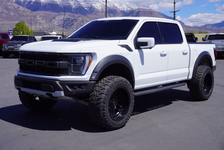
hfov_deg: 42.3
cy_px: 75
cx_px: 112
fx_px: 289
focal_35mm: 46
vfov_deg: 29.0
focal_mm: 31
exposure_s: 1/250
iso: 100
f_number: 11
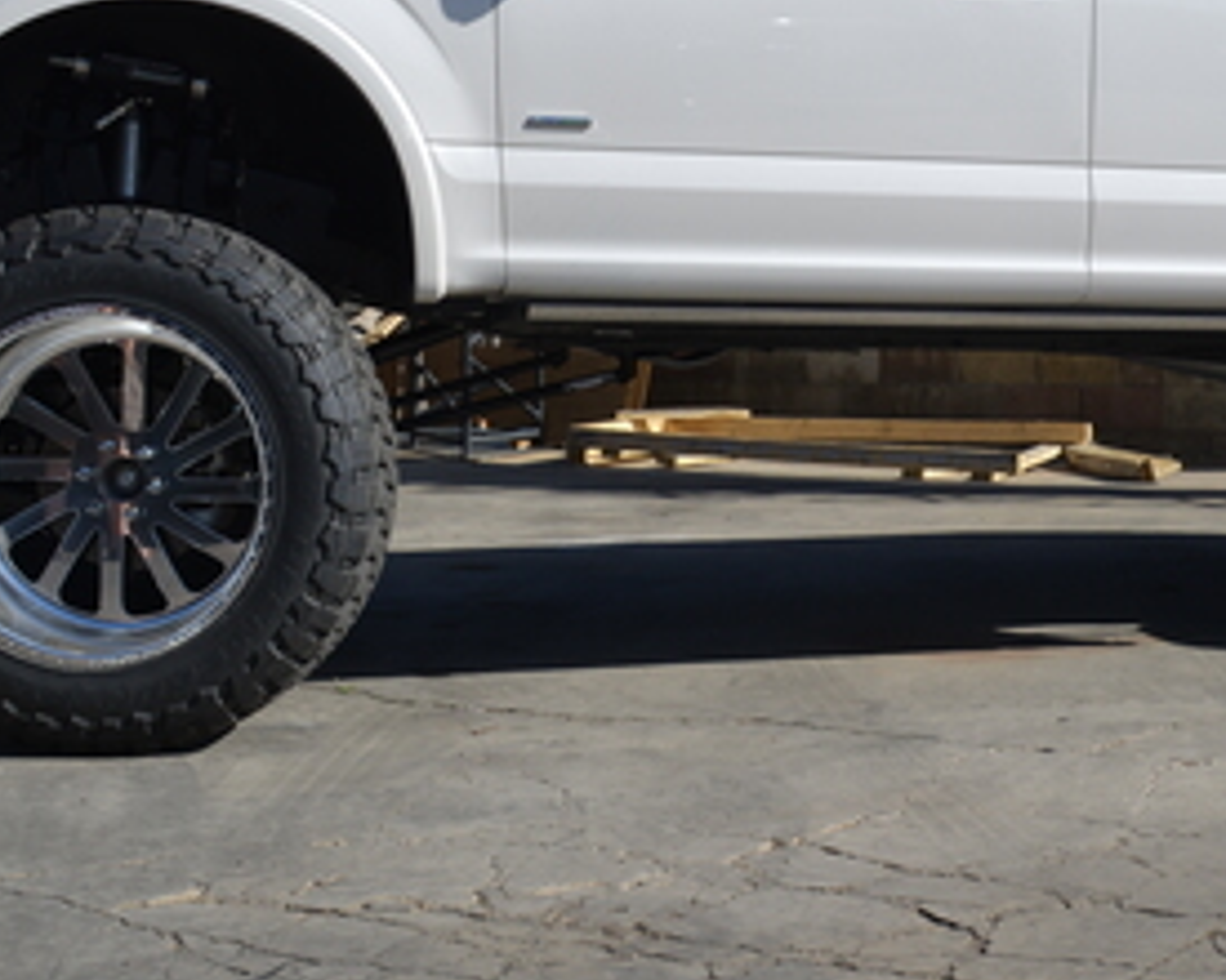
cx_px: 927
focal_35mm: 72
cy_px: 256
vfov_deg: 21.1
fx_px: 2613
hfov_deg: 26.1
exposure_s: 1/320
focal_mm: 22
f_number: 9
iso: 100
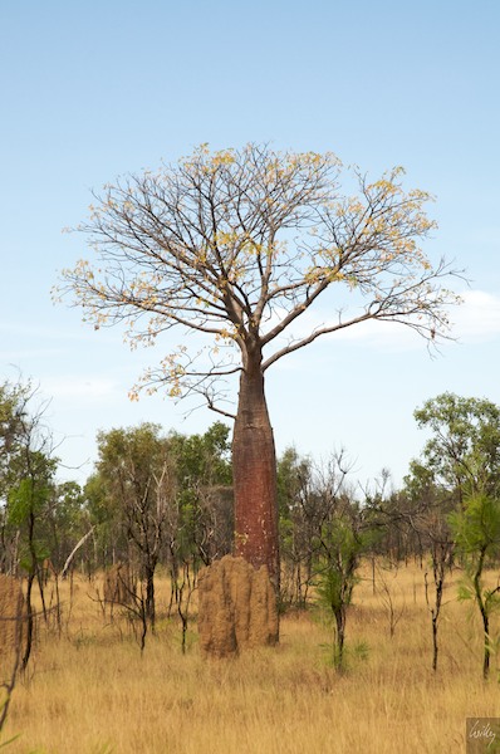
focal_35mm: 128
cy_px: 377
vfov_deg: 16.1
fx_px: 2665
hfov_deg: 10.7
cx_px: 250
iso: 320
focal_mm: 85
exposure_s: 1/500
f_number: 11
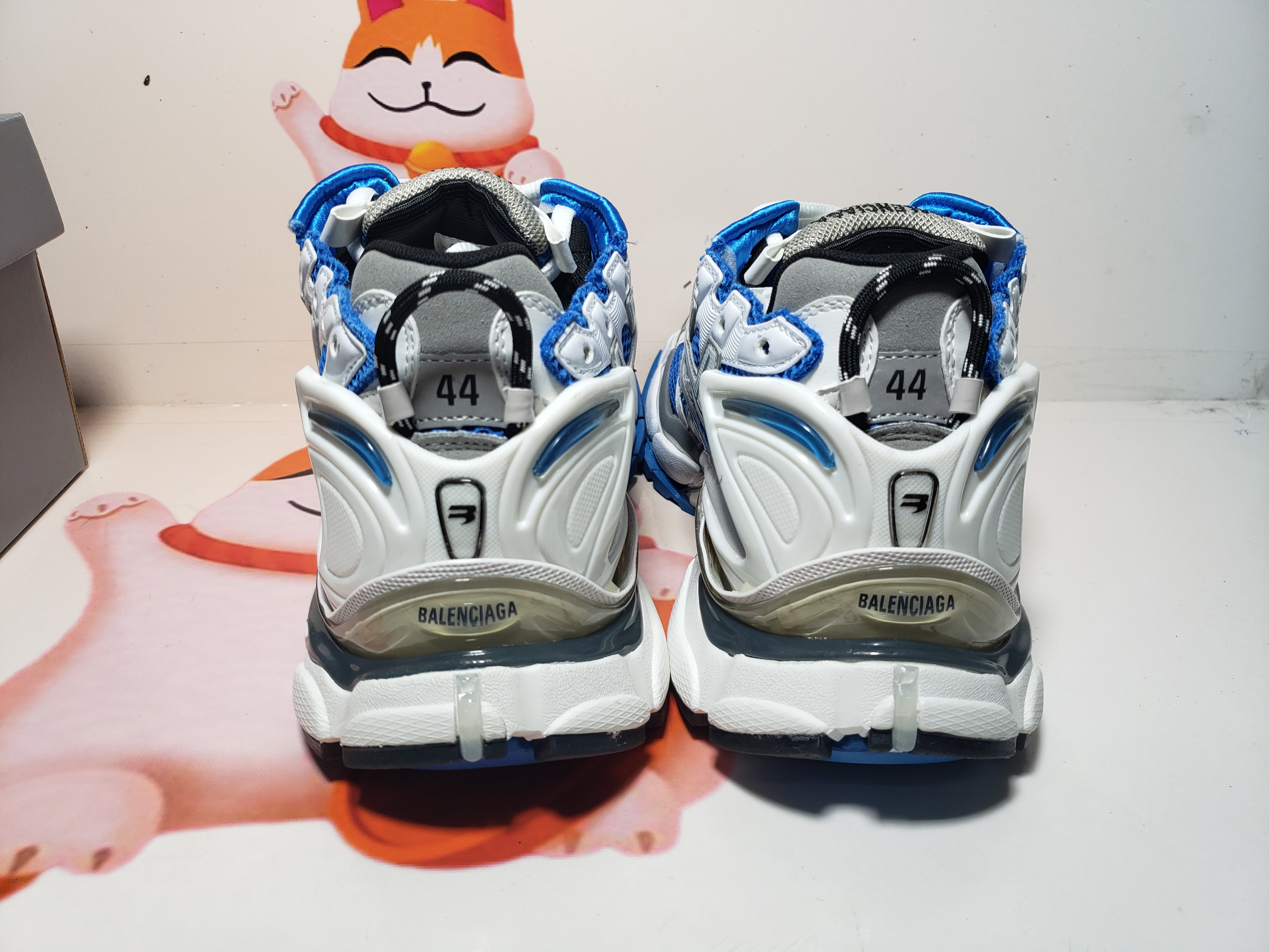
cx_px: 634
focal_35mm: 26
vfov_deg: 53.1
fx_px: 953
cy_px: 476
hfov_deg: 67.3
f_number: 1.5
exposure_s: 1/464
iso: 50
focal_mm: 4.3
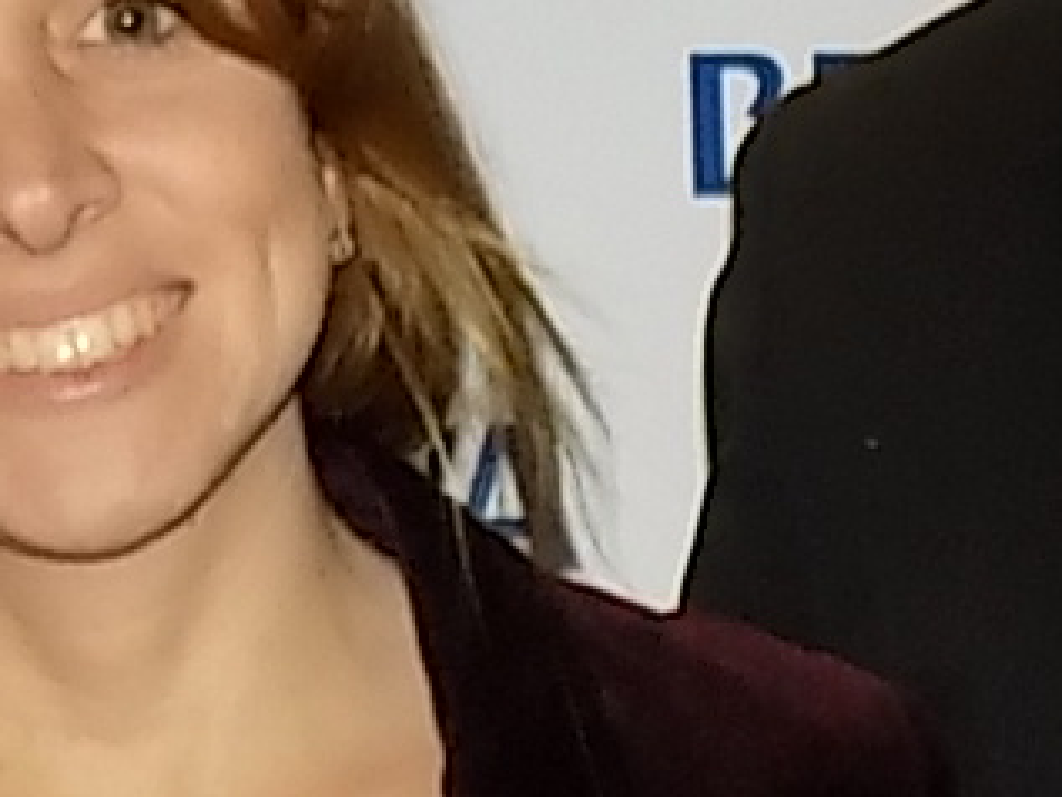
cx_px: 295
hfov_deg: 11.9
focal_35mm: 165
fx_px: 5064
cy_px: 1159
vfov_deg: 8.8
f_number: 3.1
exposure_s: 1/30
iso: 200
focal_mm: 4
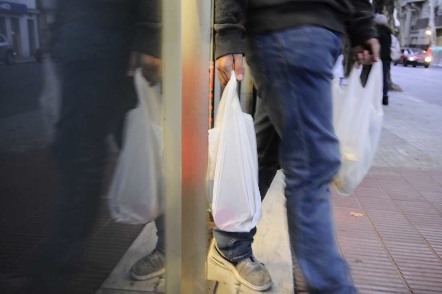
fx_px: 423
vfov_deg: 38.3
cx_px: 221
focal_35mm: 34
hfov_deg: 55.2
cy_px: 147
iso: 800
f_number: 4.5
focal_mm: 23
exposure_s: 1/20
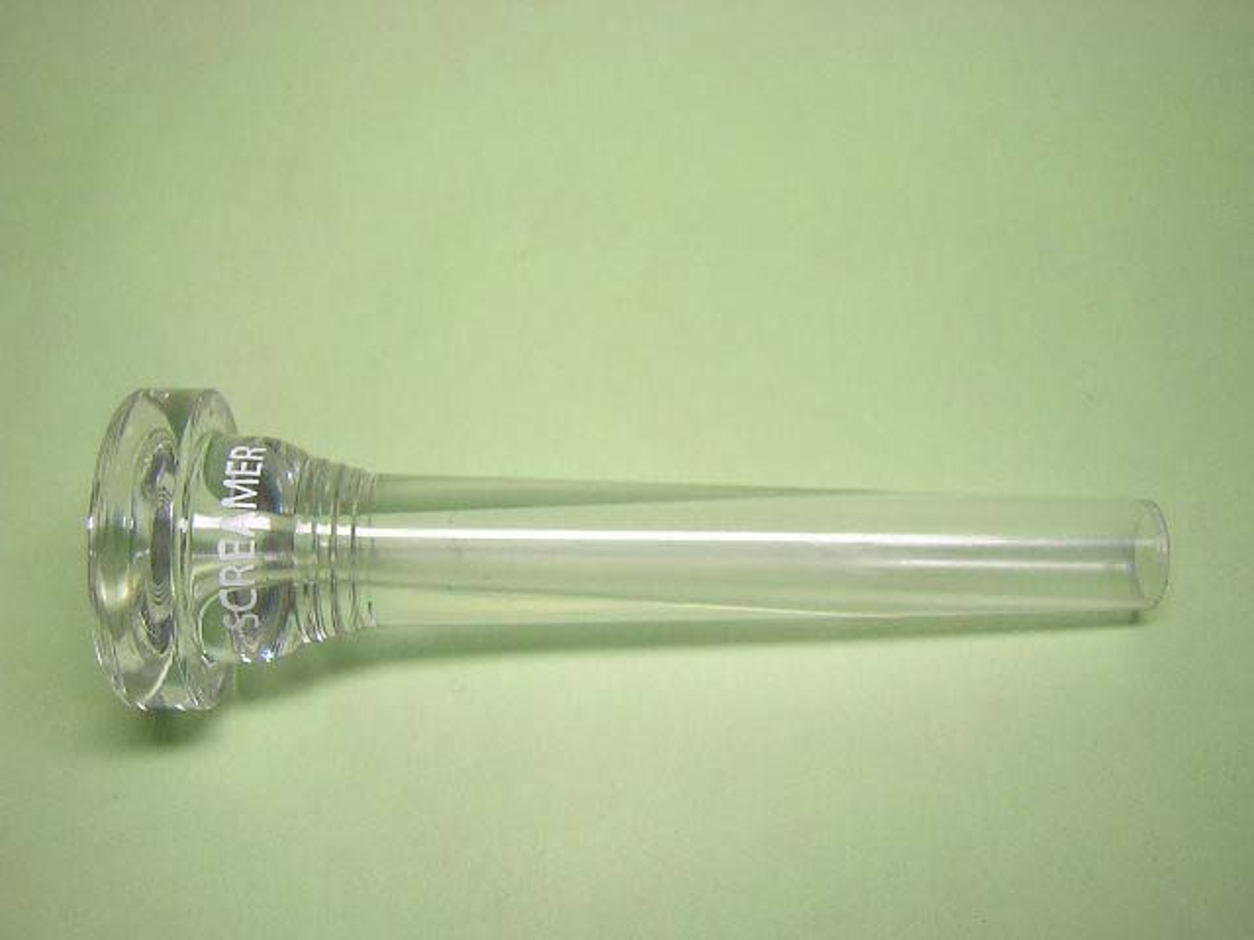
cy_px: 470
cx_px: 627
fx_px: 1449
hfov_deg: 46.8
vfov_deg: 36.0
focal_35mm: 40
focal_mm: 5.2
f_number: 2.7
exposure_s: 1/89.5
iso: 100
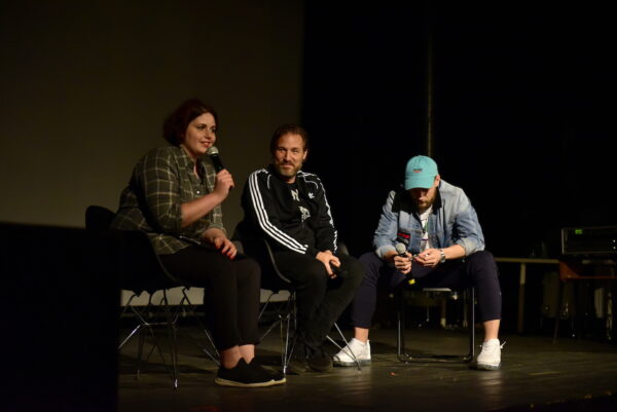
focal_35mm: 60
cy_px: 206
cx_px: 308
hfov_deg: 33.4
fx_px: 1029
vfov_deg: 22.7
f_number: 2.8
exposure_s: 1/400
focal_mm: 60
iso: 5000
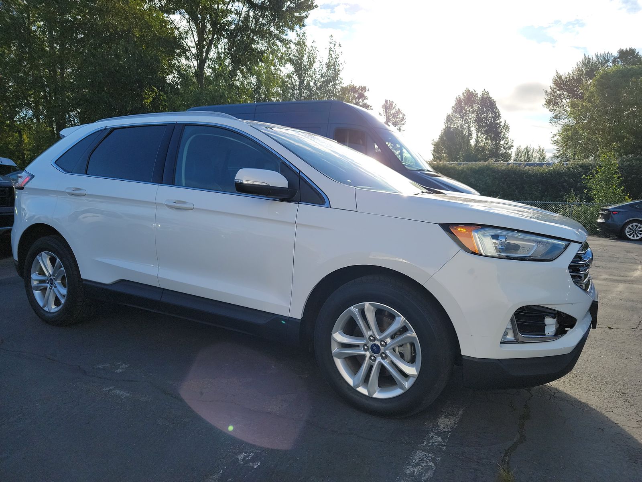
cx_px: 321
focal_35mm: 24
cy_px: 241
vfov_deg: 56.8
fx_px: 445
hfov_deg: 71.6
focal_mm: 6.7
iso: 50
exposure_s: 1/641
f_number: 1.8
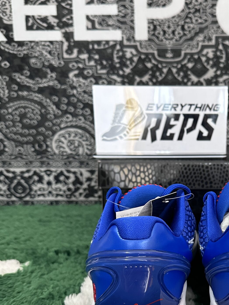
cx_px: 199
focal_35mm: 44
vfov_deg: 42.6
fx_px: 388
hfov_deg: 31.6
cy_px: 194
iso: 500
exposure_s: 1/50
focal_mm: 6.86
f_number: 1.78
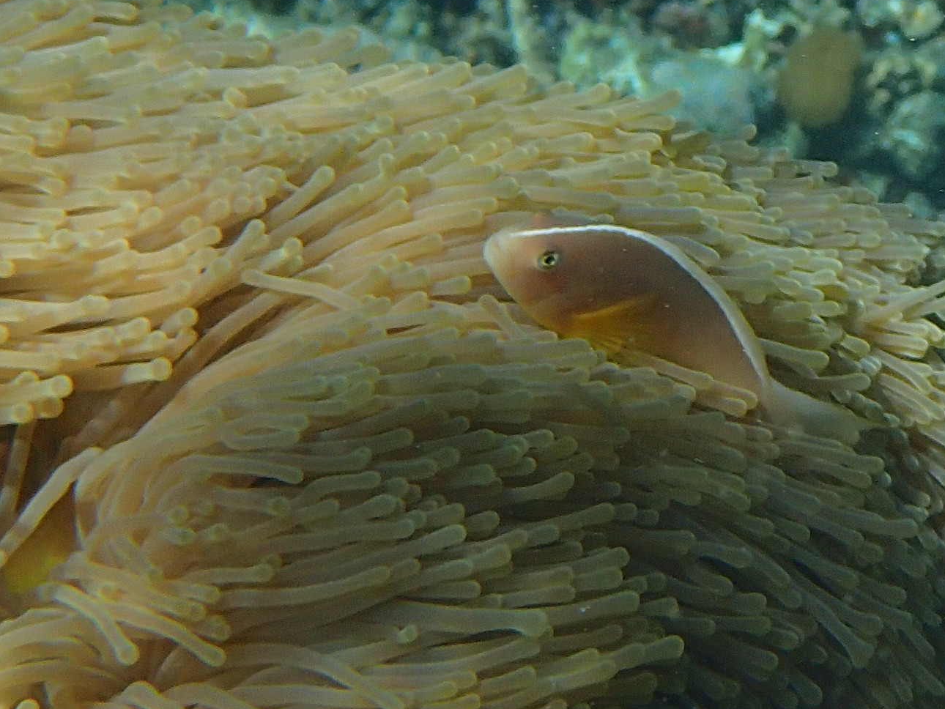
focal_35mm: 124
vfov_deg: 12.0
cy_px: 358
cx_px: 492
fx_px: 3386
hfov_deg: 15.9
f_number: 6.3
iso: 200
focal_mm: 18
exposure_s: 1/320
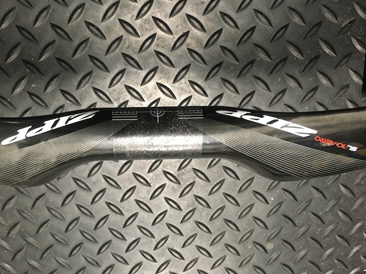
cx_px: 156
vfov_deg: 39.6
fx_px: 381
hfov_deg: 51.2
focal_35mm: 36
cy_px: 123
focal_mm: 4.15
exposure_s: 1/24
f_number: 2.2
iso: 200
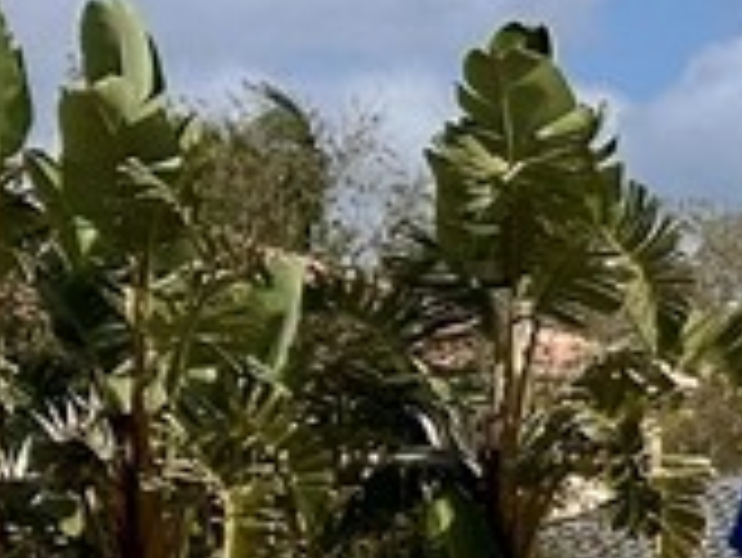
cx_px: 1889
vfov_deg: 5.0
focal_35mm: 297
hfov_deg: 6.3
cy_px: 608
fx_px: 6371
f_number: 1.78
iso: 64
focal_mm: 6.86
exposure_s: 1/7092
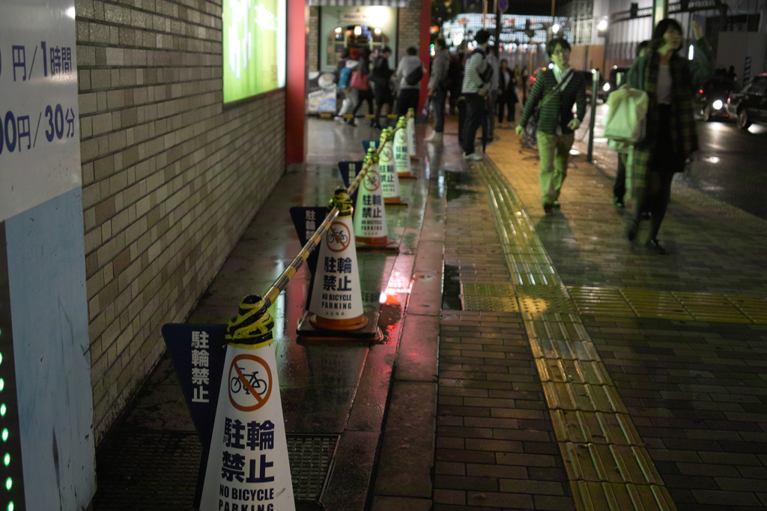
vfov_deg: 32.6
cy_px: 256
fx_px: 873
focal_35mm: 41
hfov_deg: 47.4
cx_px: 384
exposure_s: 1/20
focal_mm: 24.2
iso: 400
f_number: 2.8
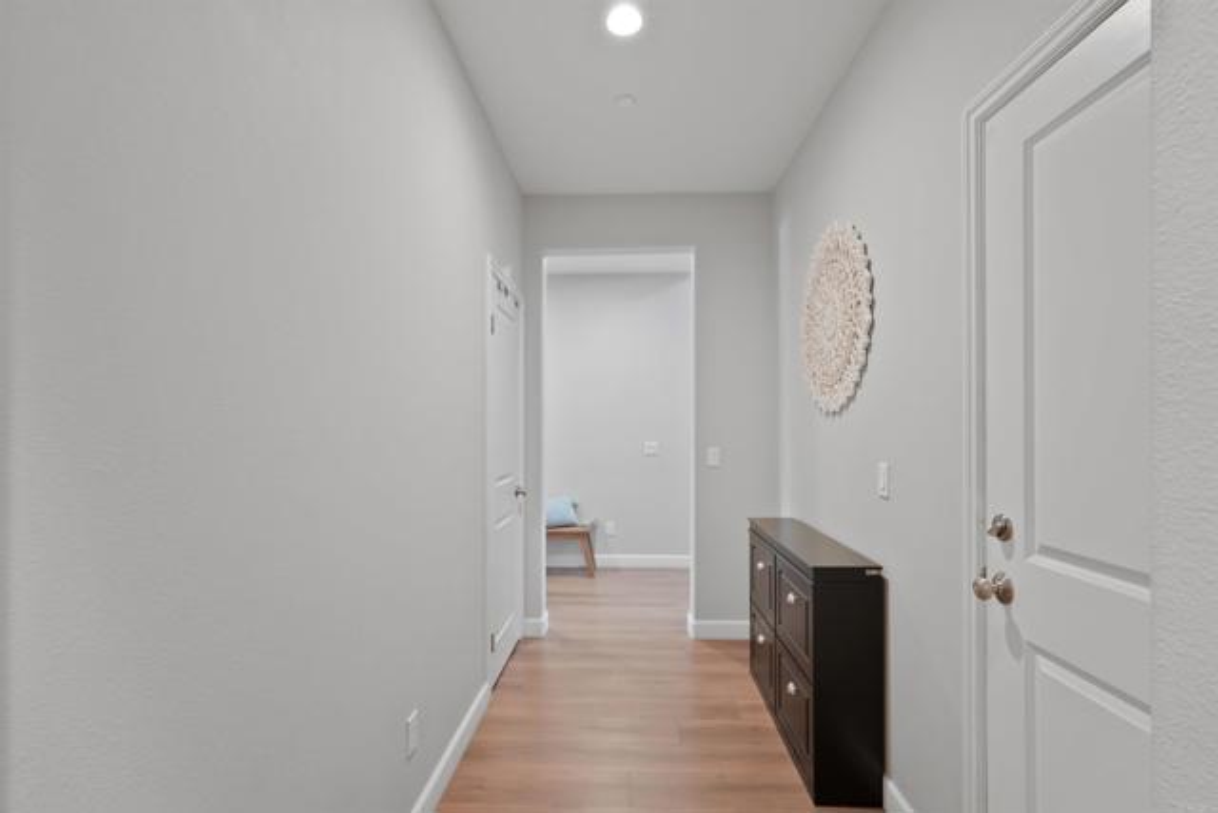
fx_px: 541
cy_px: 406
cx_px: 609
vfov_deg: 73.8
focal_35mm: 16
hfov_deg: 96.7
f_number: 4.5
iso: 2000
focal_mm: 16
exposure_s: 1/15
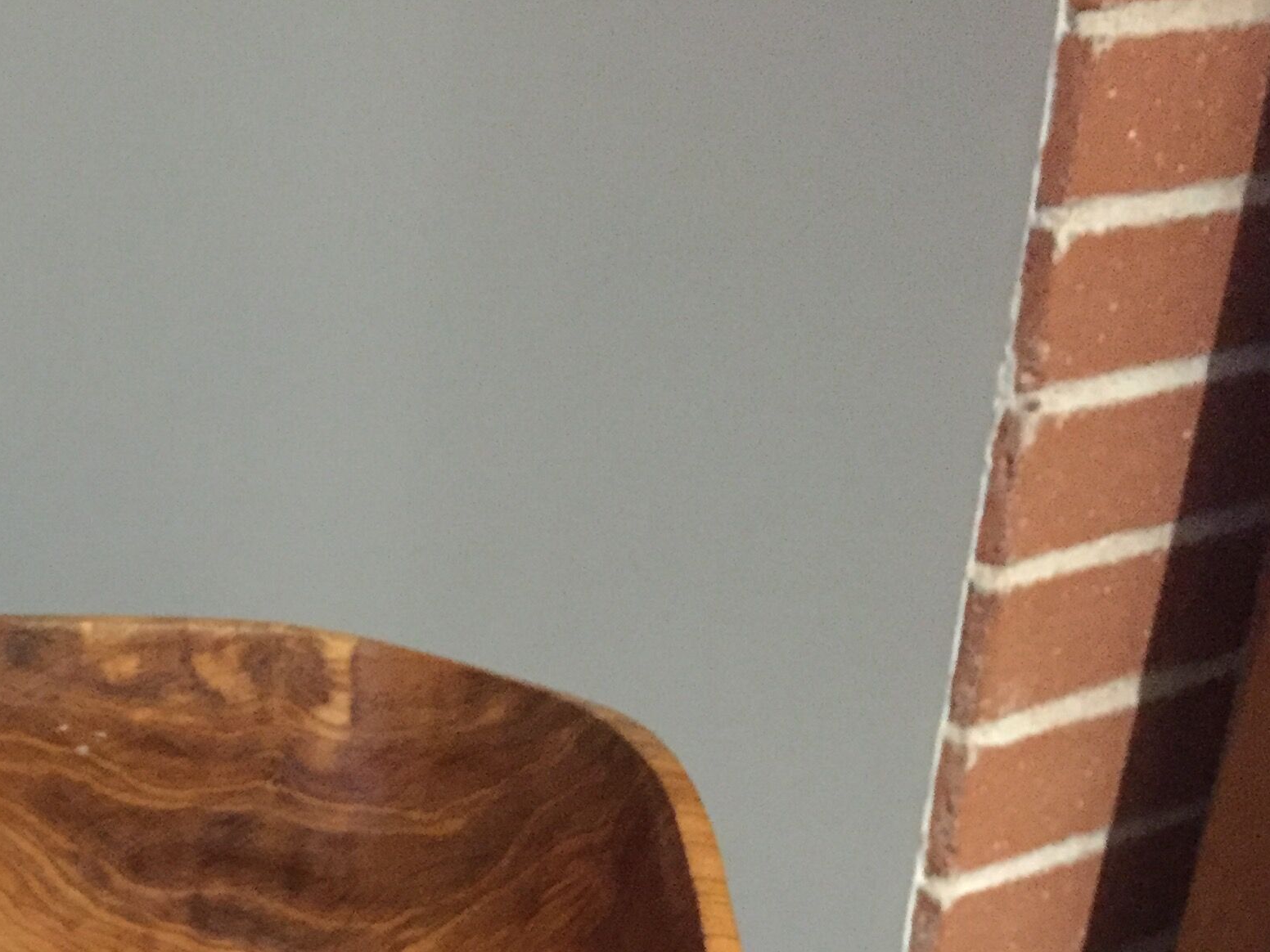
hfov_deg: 29.7
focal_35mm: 61
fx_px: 2238
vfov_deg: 22.9
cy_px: 986
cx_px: 21
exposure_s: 1/17
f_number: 2.2
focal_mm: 4.15
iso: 800
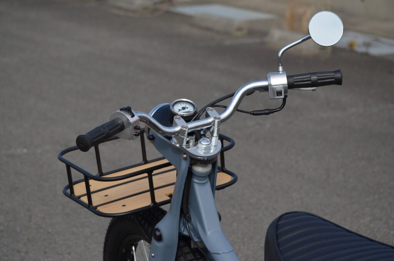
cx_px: 197
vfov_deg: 13.4
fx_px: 1114
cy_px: 130
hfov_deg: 20.1
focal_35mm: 102
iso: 560
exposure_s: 1/4000
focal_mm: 68
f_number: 5
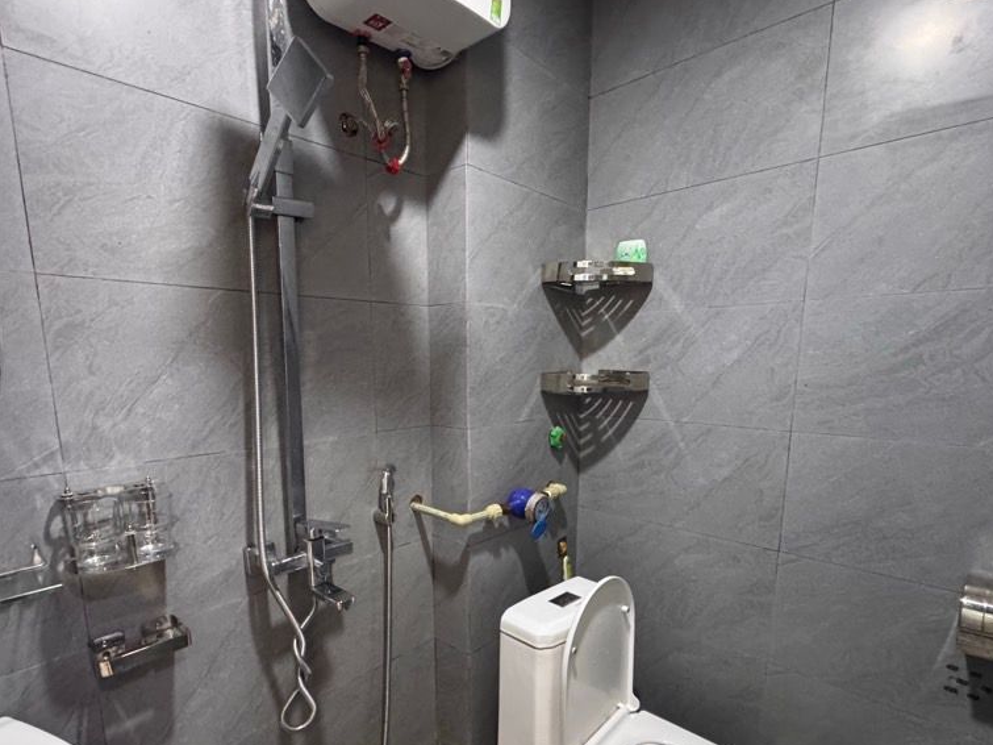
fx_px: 545
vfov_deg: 67.8
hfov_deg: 84.7
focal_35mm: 19
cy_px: 458
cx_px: 483
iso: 1000
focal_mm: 2.22
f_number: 2.2
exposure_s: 1/60
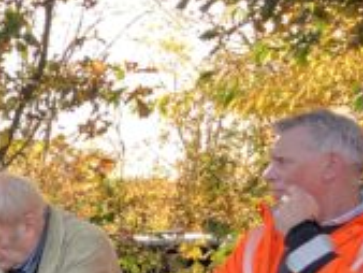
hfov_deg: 13.1
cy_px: 436
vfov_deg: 11.1
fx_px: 1333
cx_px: -404
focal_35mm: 127
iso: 32
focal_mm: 3.99
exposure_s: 1/121
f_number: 1.8
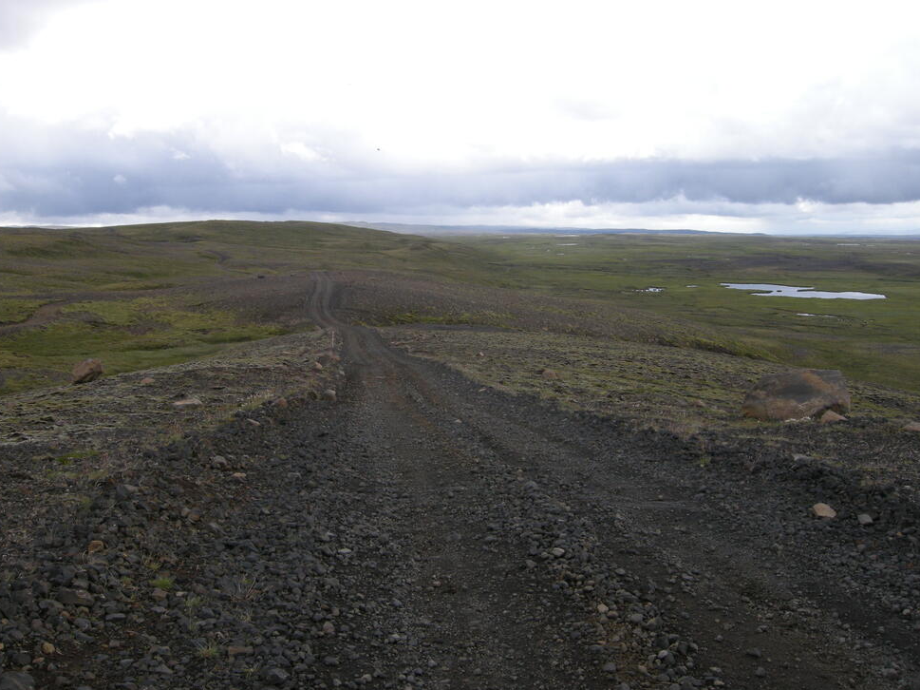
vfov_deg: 38.6
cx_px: 442
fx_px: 983
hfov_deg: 50.1
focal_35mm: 37
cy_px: 342
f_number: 4.8
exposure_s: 1/252
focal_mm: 7.5
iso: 100
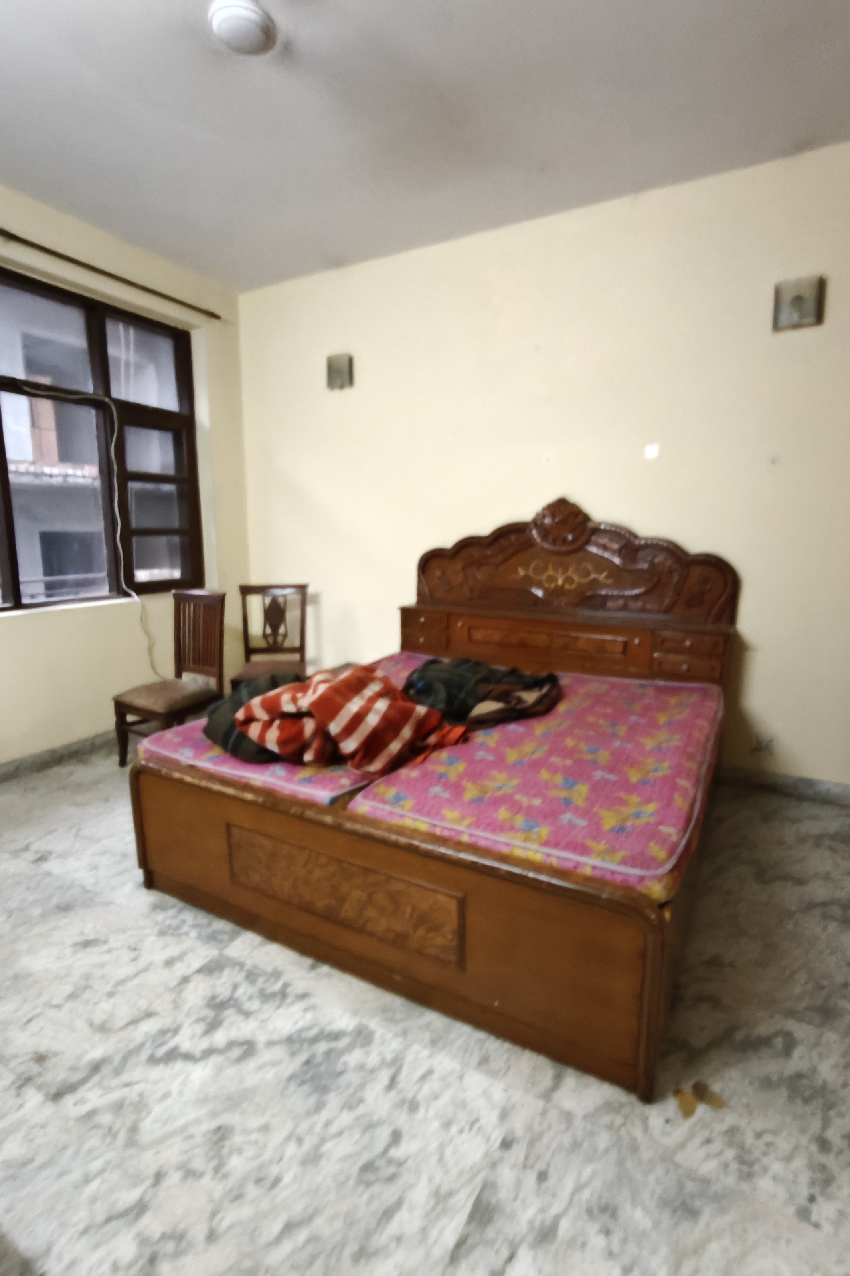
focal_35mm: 17
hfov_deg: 70.4
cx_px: 436
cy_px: 629
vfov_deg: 93.3
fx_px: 602
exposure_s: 1/25
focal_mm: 1.68
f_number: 2.2
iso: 1250
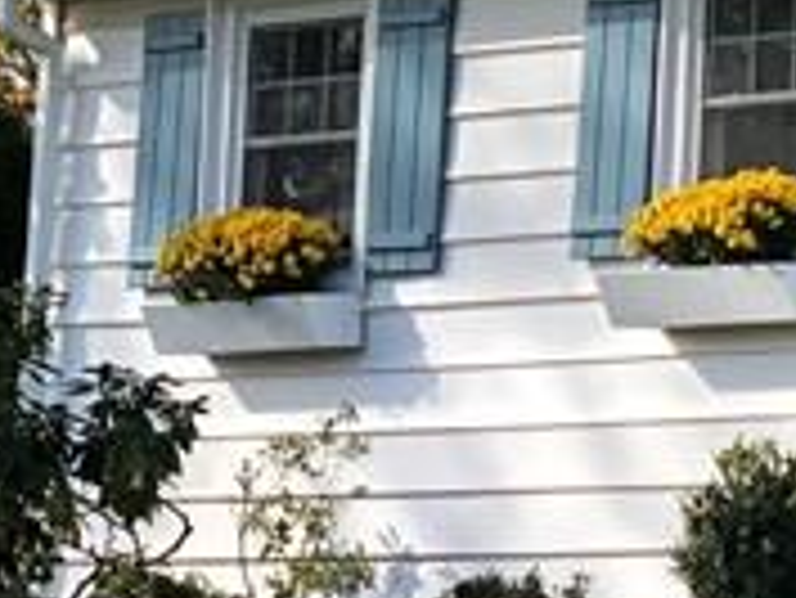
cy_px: -54
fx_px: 6926
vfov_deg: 4.9
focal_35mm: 301
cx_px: 1956
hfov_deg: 6.3
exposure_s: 1/592
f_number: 2.4
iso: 16
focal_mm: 6
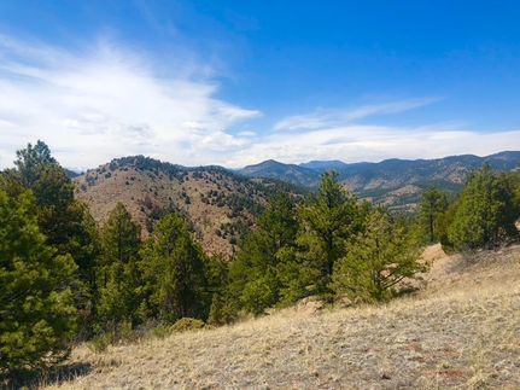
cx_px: 260
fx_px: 420
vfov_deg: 49.7
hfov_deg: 63.5
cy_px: 195
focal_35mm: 28
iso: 20
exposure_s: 1/2558
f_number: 1.8
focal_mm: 3.99
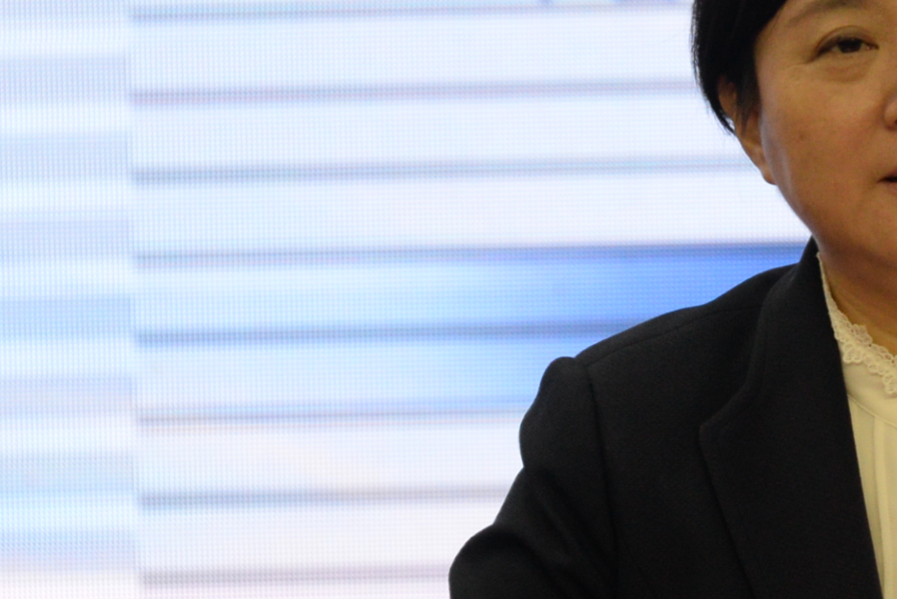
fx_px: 8622
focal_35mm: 346
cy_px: 182
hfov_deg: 5.9
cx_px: 930
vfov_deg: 4.0
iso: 1250
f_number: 4.5
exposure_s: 1/200
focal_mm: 85
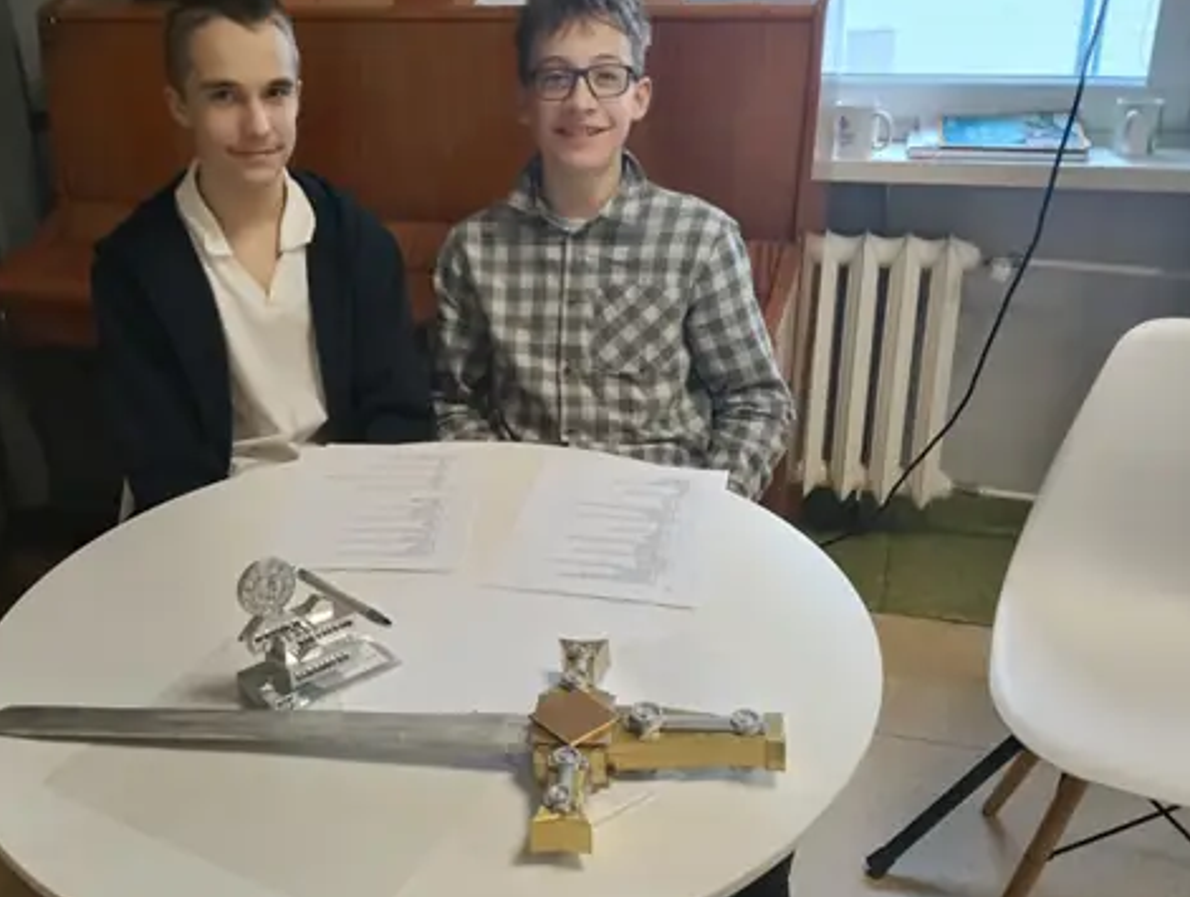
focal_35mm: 33
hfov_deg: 55.1
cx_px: 508
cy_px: 483
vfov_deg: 43.0
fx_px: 1136
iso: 250
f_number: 1.8
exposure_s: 1/33.3
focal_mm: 3.98
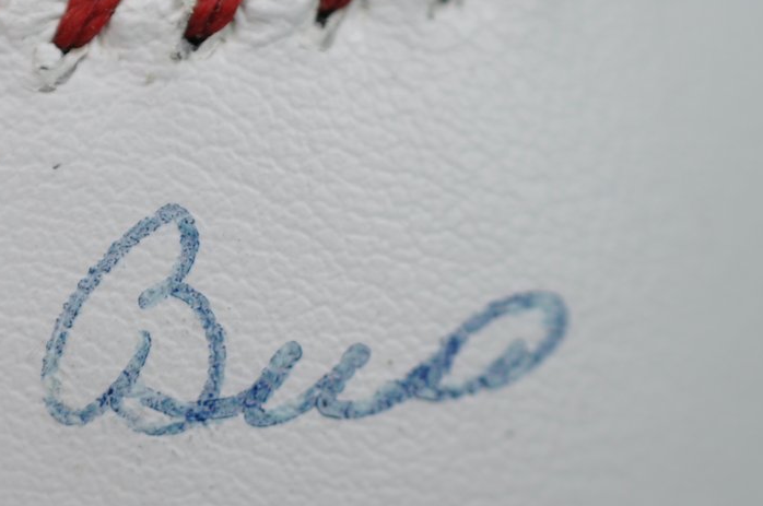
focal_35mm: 147
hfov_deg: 13.9
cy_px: 349
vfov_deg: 9.3
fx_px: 3111
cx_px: 135
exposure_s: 1/80
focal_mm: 40
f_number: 4.5
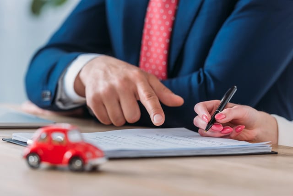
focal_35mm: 150
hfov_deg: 13.7
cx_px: 146
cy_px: 98
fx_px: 1221
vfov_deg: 9.2
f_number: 4
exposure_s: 1/200
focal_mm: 150
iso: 80
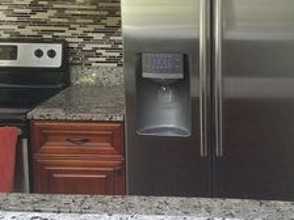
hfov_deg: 32.7
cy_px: 60
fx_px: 493
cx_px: 213
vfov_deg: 25.0
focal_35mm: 58
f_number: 1.7
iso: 200
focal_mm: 4.2
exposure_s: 1/24
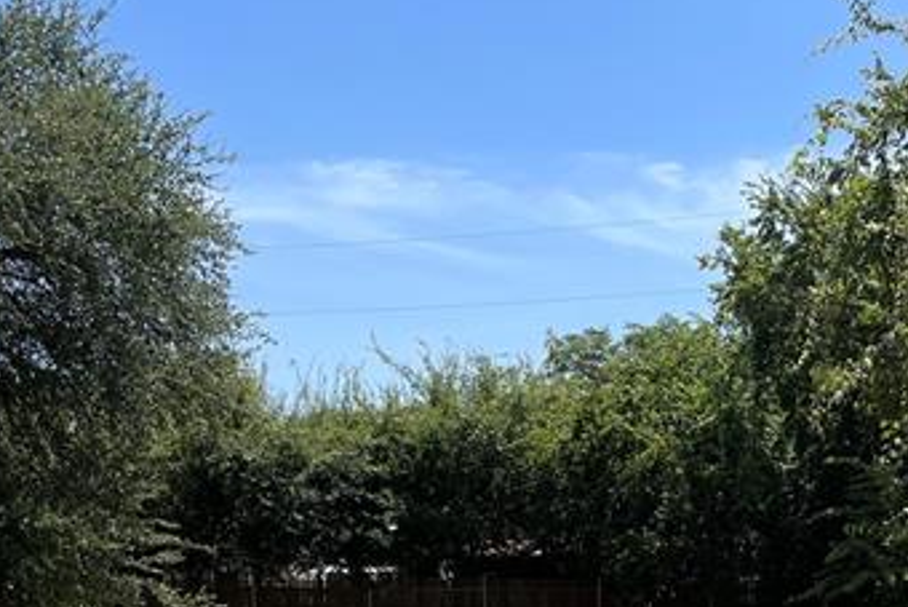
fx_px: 1539
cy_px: 666
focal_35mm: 61
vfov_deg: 21.2
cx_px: 740
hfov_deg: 31.9
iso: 32
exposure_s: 1/2451
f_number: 1.6
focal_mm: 4.2
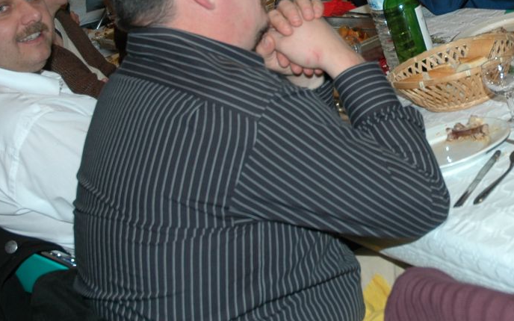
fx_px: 1262
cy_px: 19
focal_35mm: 90
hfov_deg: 22.4
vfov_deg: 14.3
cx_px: 471
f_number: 4
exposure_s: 1/60
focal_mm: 27
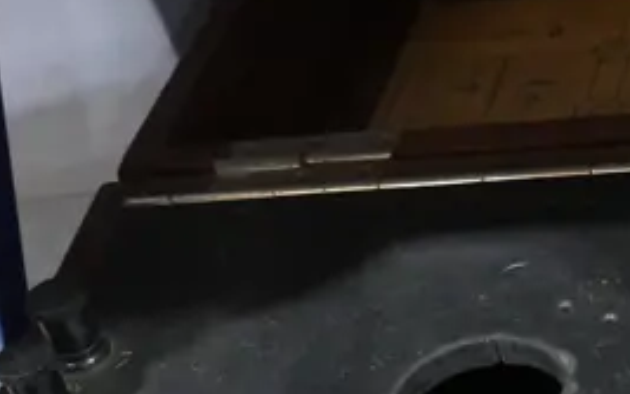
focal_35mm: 130
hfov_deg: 15.0
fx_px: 2233
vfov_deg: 9.8
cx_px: 916
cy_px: 551
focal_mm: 16
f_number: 3.6
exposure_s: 1/60
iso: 1250
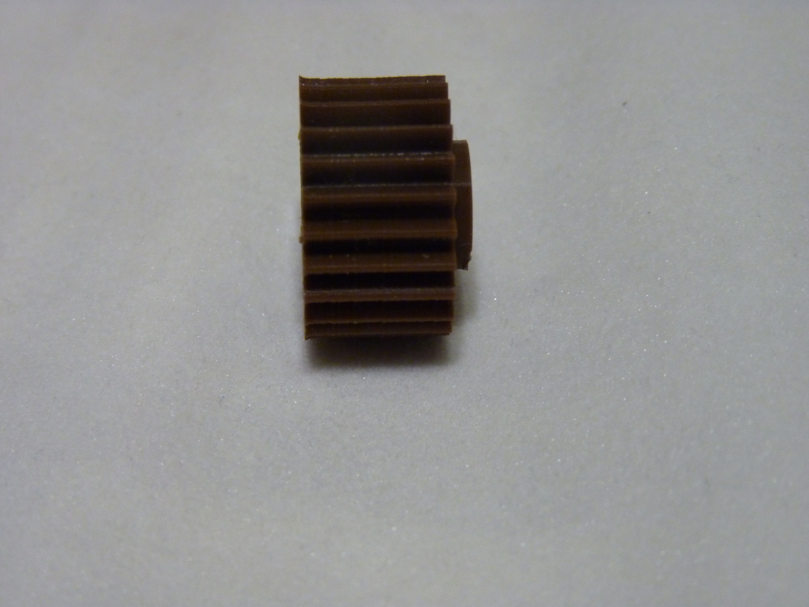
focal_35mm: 91
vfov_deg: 16.2
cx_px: 404
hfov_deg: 21.5
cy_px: 304
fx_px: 2127
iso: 400
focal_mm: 16.1
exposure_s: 1/20
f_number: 3.4
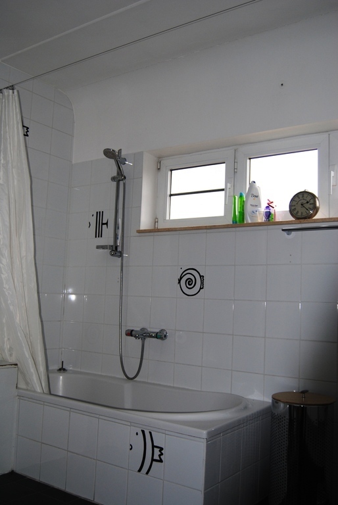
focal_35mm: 34
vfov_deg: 55.1
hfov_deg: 38.5
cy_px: 252
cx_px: 169
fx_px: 485
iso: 200
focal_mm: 23
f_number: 3.8
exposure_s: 1/60
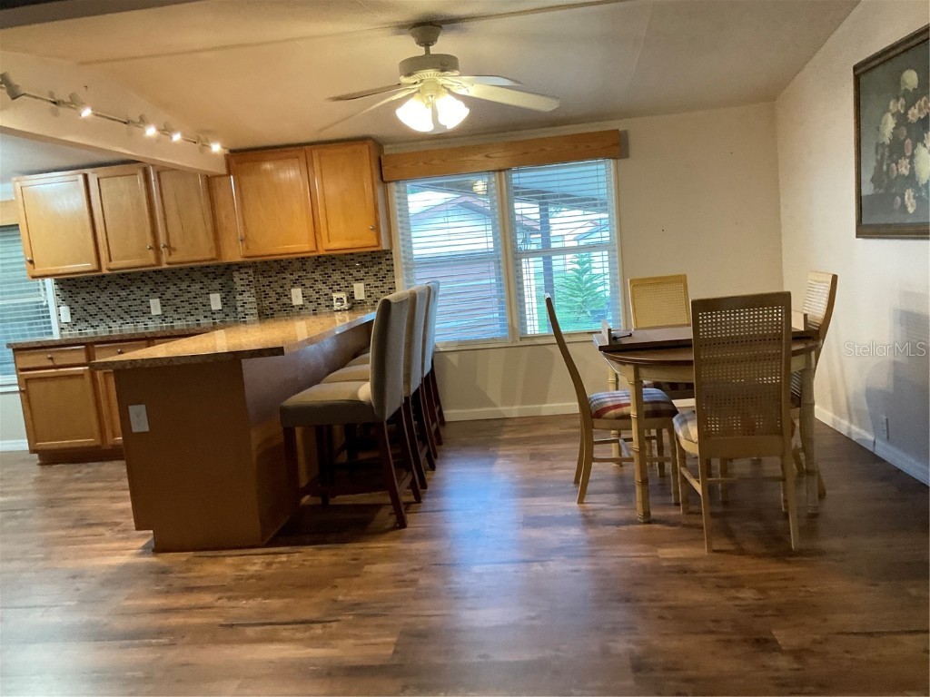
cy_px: 348
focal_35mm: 29
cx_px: 465
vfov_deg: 48.2
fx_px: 779
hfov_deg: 61.7
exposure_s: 1/60
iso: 200
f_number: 1.8
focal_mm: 3
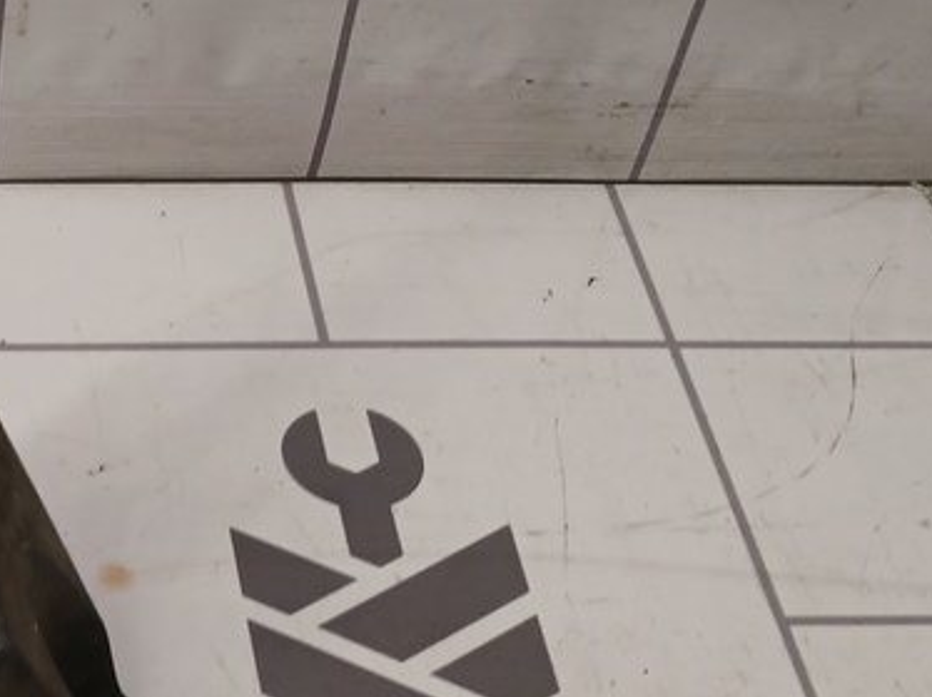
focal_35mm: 74
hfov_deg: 24.3
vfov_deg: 19.3
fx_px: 1991
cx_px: -130
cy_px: 697
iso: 125
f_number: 1.8
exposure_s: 1/50
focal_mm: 4
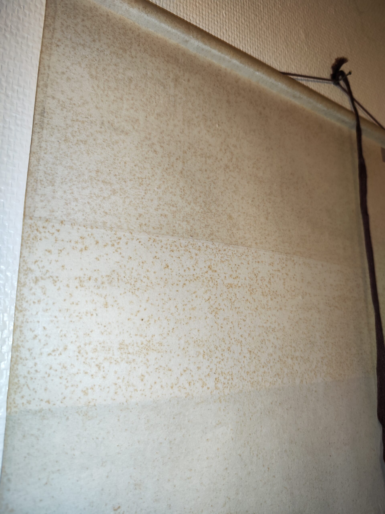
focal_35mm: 23
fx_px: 341
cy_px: 257
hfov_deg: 58.9
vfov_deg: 73.9
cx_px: 192
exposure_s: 1/100
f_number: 1.69
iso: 375
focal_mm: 7.01
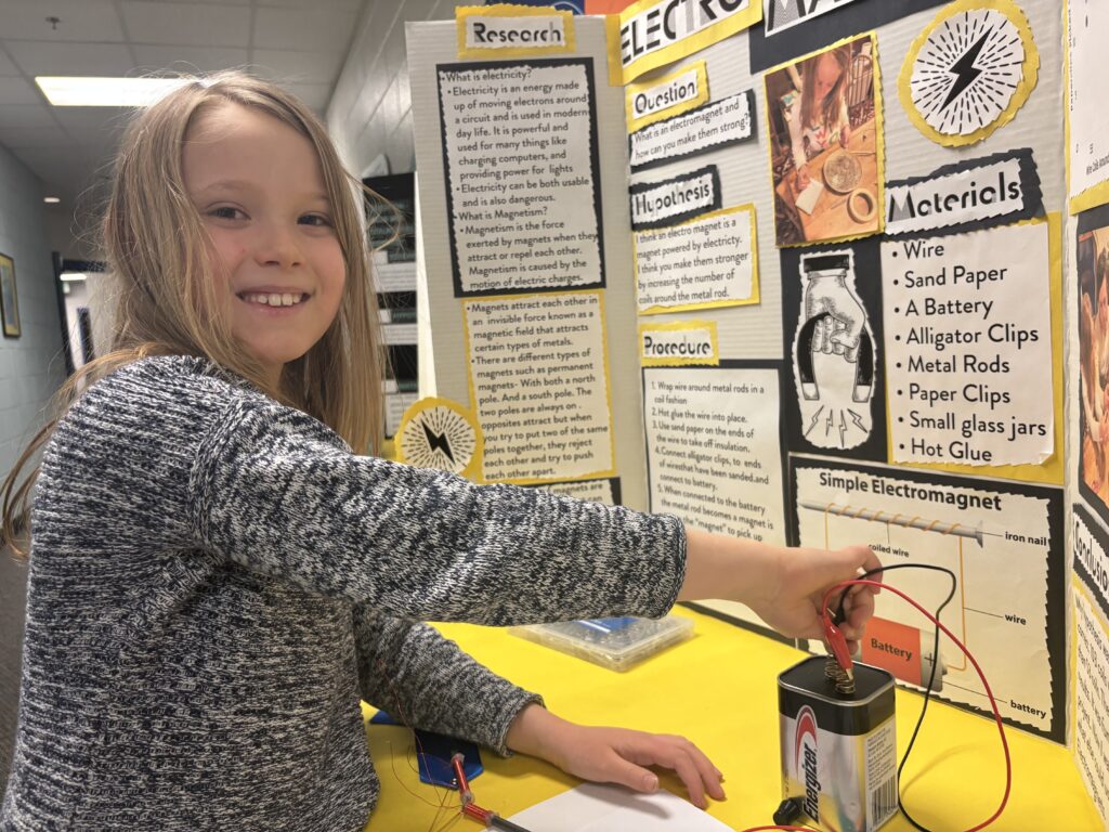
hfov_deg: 67.3
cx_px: 554
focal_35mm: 26
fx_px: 833
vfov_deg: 53.1
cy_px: 416
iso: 200
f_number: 1.6
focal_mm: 5.96
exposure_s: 1/60
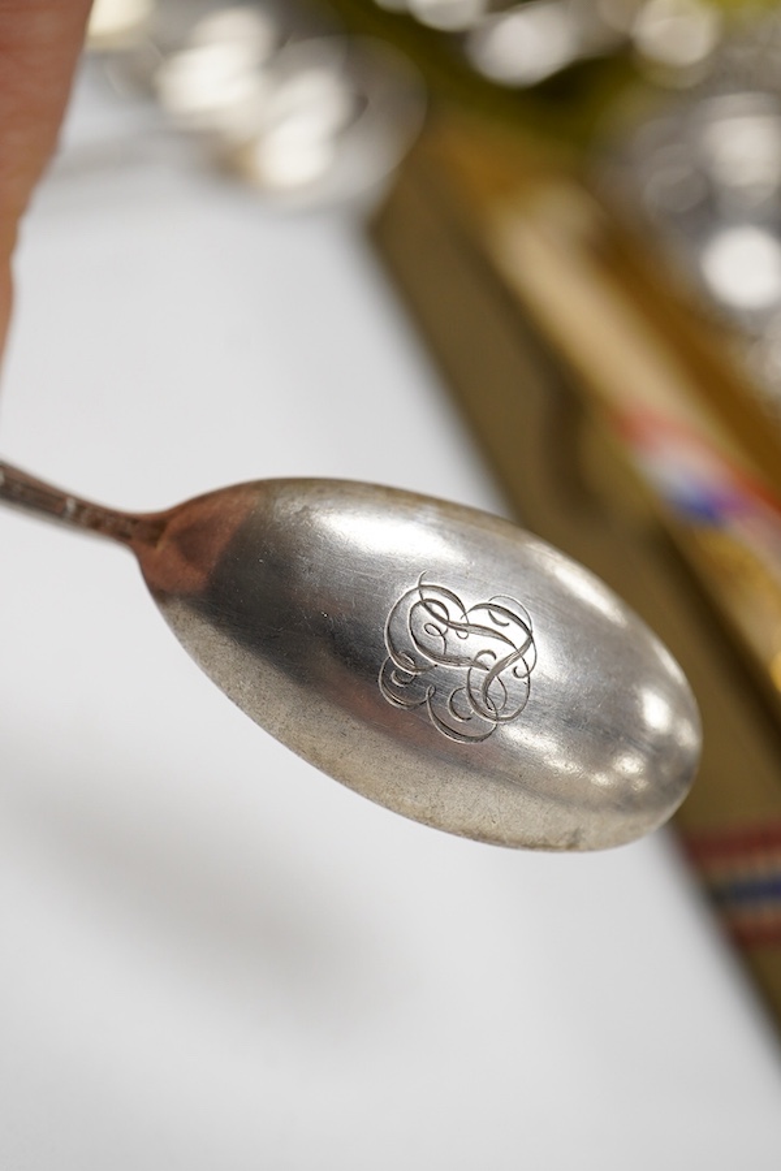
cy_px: 586
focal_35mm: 45
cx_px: 390
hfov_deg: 29.9
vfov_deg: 43.6
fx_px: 1464
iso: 800
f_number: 9
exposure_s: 1/125
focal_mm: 30
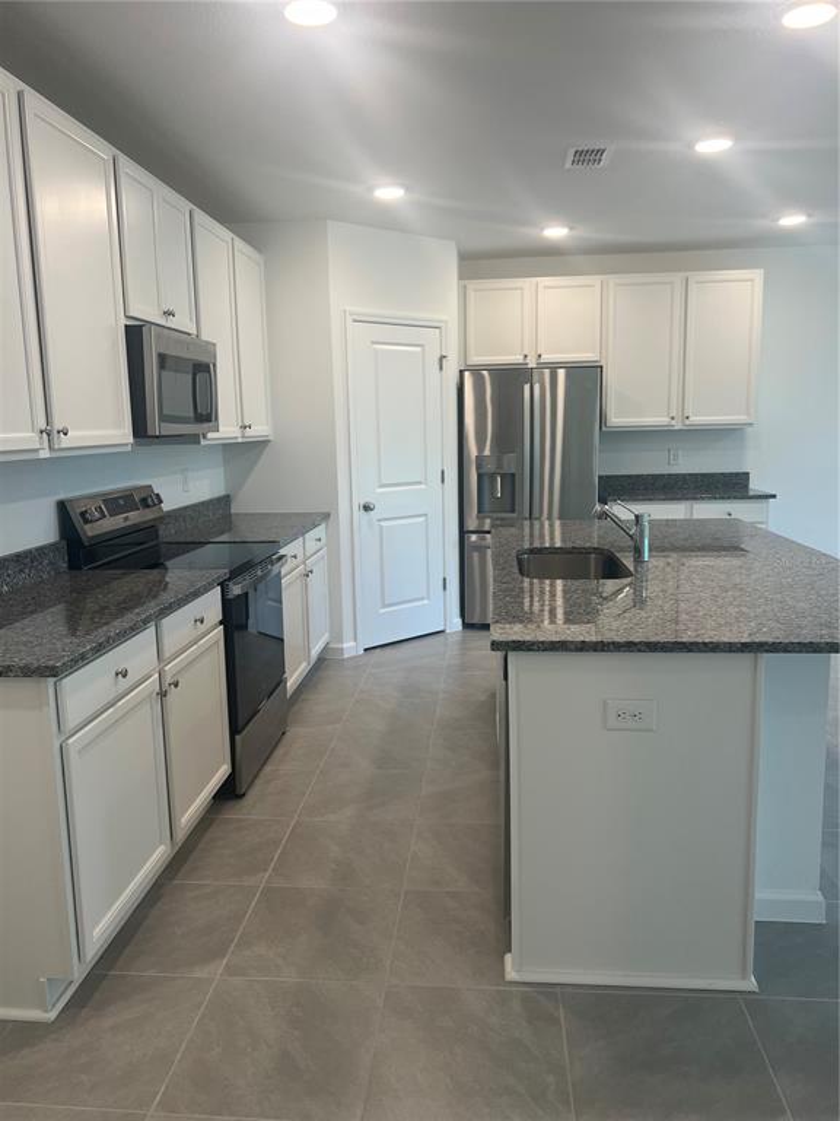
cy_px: 560
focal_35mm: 26
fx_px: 841
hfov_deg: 53.1
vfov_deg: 67.3
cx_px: 420
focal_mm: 5.7
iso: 80
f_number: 1.5
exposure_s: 1/120
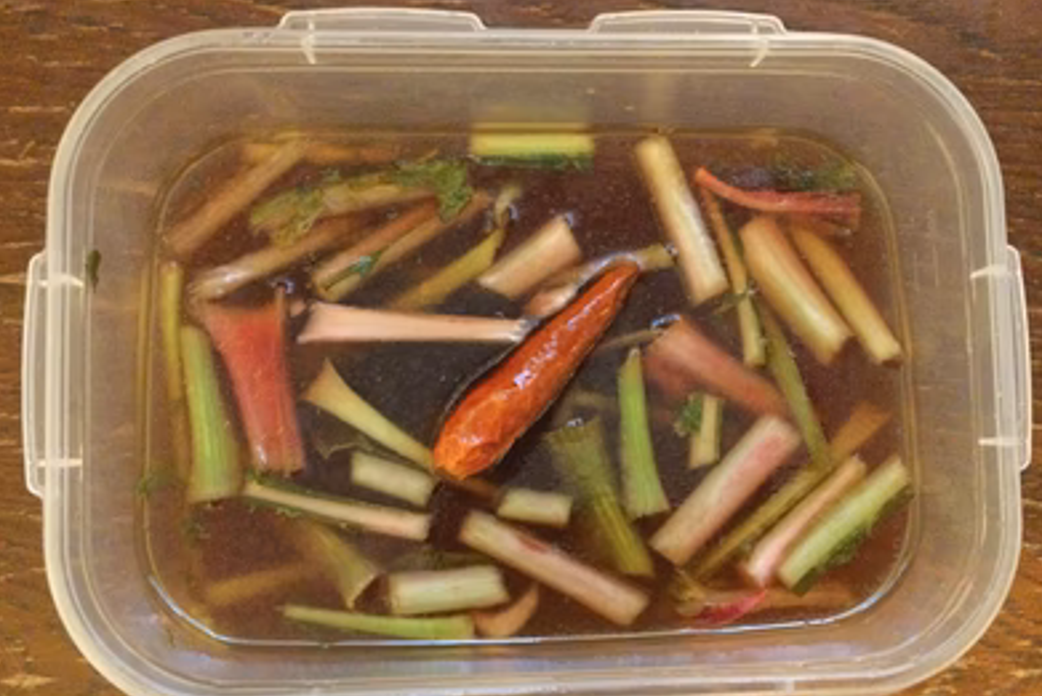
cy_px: 373
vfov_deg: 40.0
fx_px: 955
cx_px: 530
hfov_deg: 57.2
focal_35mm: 33
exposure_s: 1/15
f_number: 2.4
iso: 640
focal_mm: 3.3
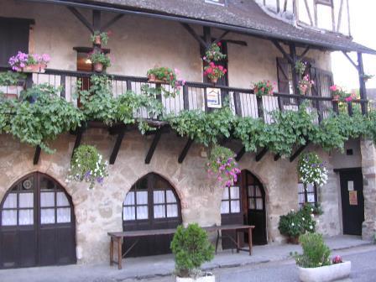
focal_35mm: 38
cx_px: 188
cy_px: 141
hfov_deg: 49.0
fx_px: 413
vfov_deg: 37.7
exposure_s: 1/21.4
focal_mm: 5.8
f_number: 2.8
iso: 100
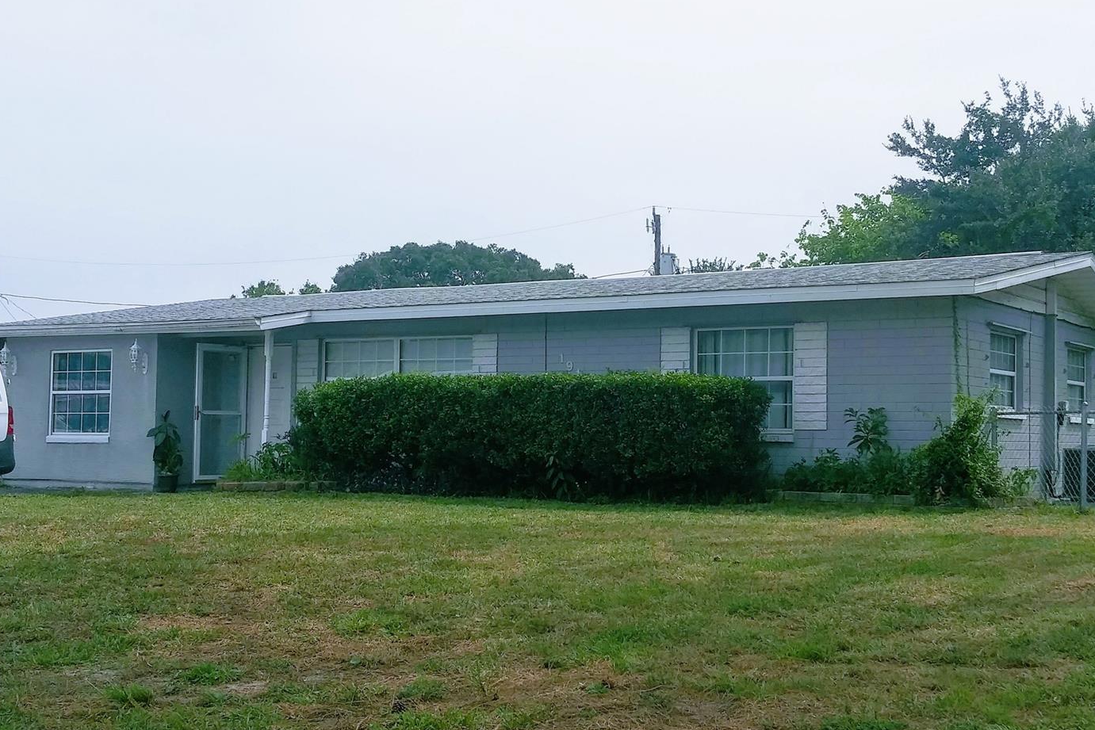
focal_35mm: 47
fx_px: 1430
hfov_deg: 41.9
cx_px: 564
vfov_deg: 28.7
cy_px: 370
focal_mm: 3.52
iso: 50
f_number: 2.2
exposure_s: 1/2015
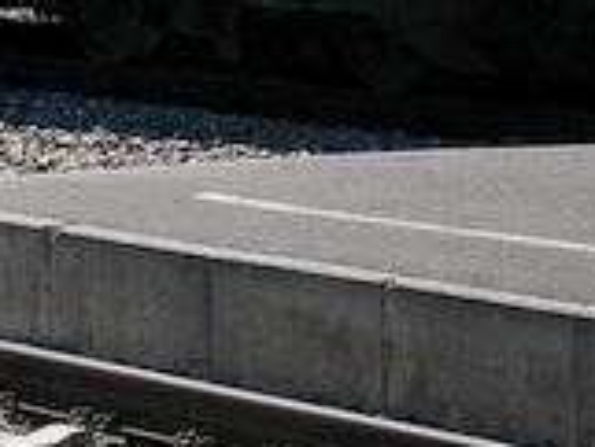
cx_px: -181
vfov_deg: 5.7
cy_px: -587
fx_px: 4352
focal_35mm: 253
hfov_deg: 7.7
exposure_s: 1/400
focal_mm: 17
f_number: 8
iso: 160
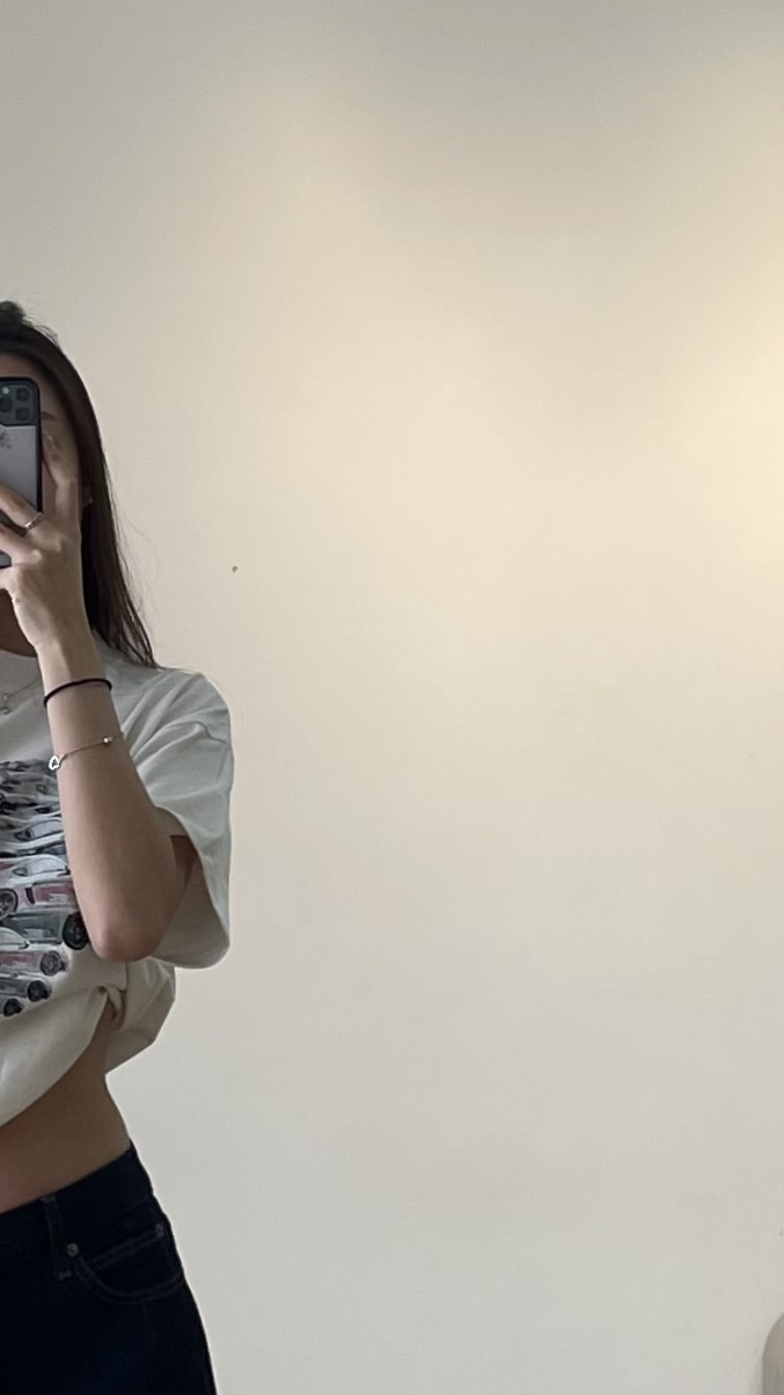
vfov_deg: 30.1
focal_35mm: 66
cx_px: -15
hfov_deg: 17.8
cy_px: 1330
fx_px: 2440
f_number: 1.6
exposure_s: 1/121
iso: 80
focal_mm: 4.2
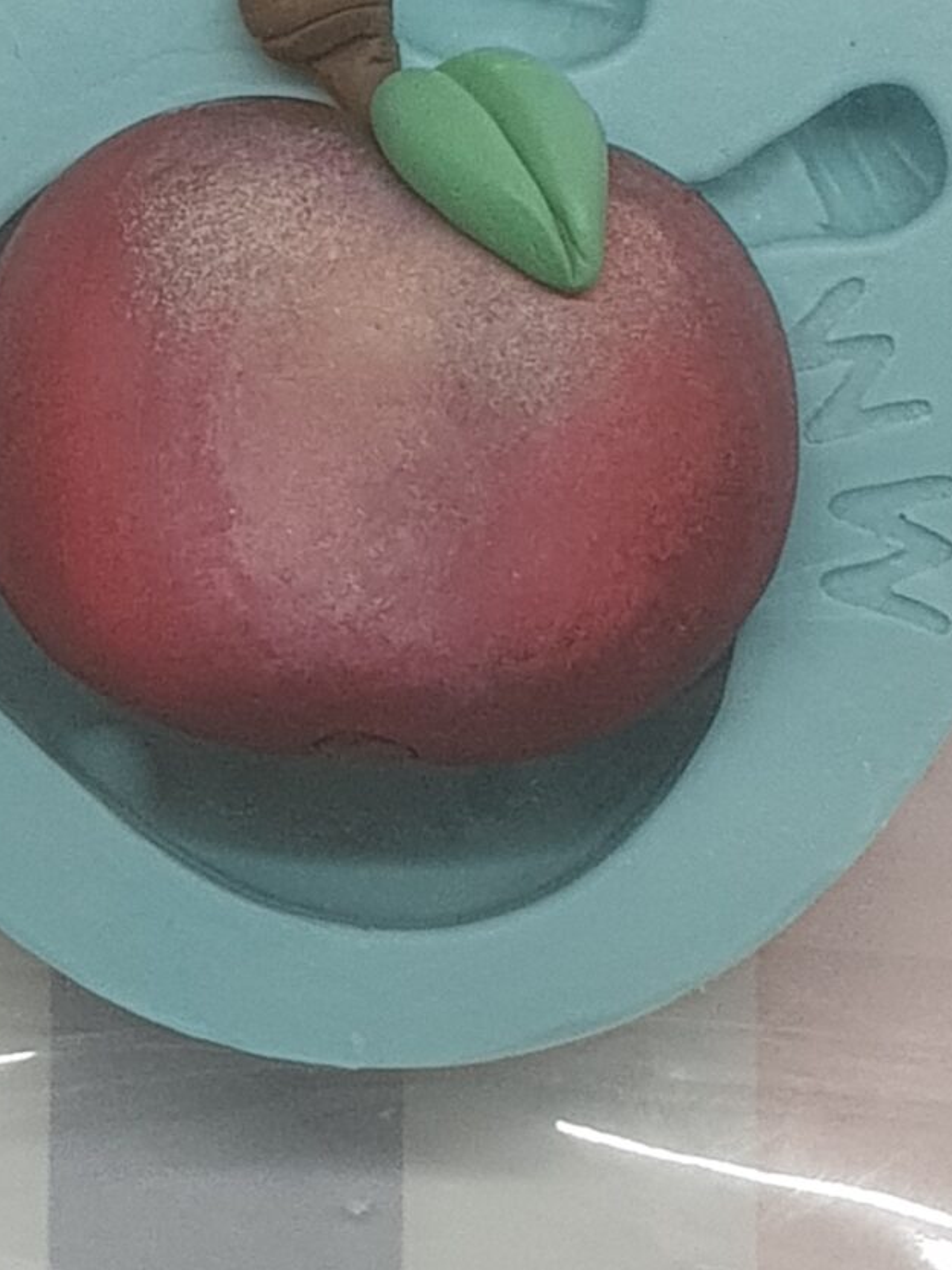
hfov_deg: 18.3
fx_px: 2934
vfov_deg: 23.4
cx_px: 255
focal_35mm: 80
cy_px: -12
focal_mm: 4.3
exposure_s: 1/50
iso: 160
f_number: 2.4
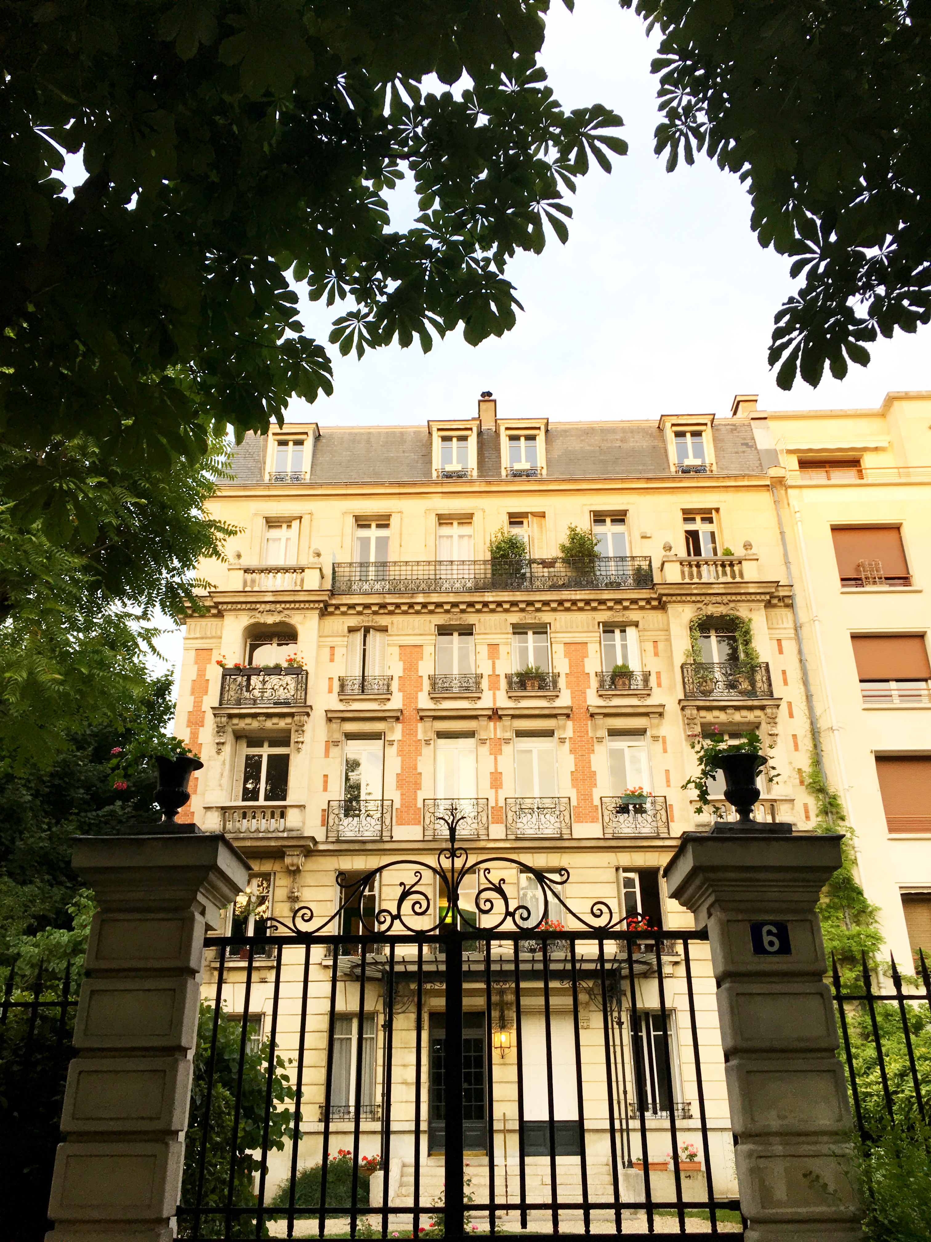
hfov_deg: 48.2
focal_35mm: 29
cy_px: 621
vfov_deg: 61.7
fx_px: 1040
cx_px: 466
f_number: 2.2
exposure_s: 1/100
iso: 40
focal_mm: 4.15
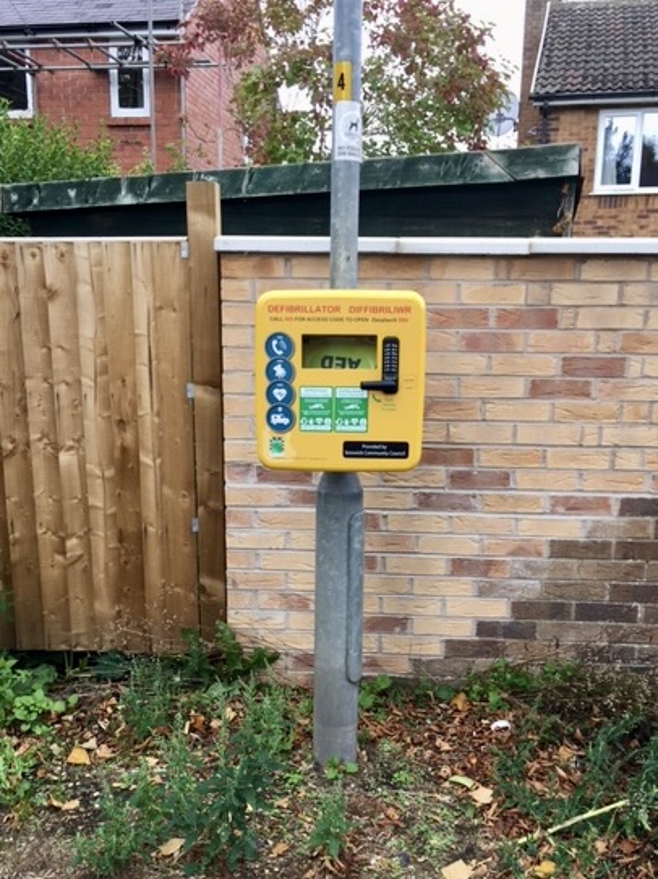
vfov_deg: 61.7
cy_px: 440
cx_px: 329
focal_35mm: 29
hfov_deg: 48.2
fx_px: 736
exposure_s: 1/107
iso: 25
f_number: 2.2
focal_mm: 4.15
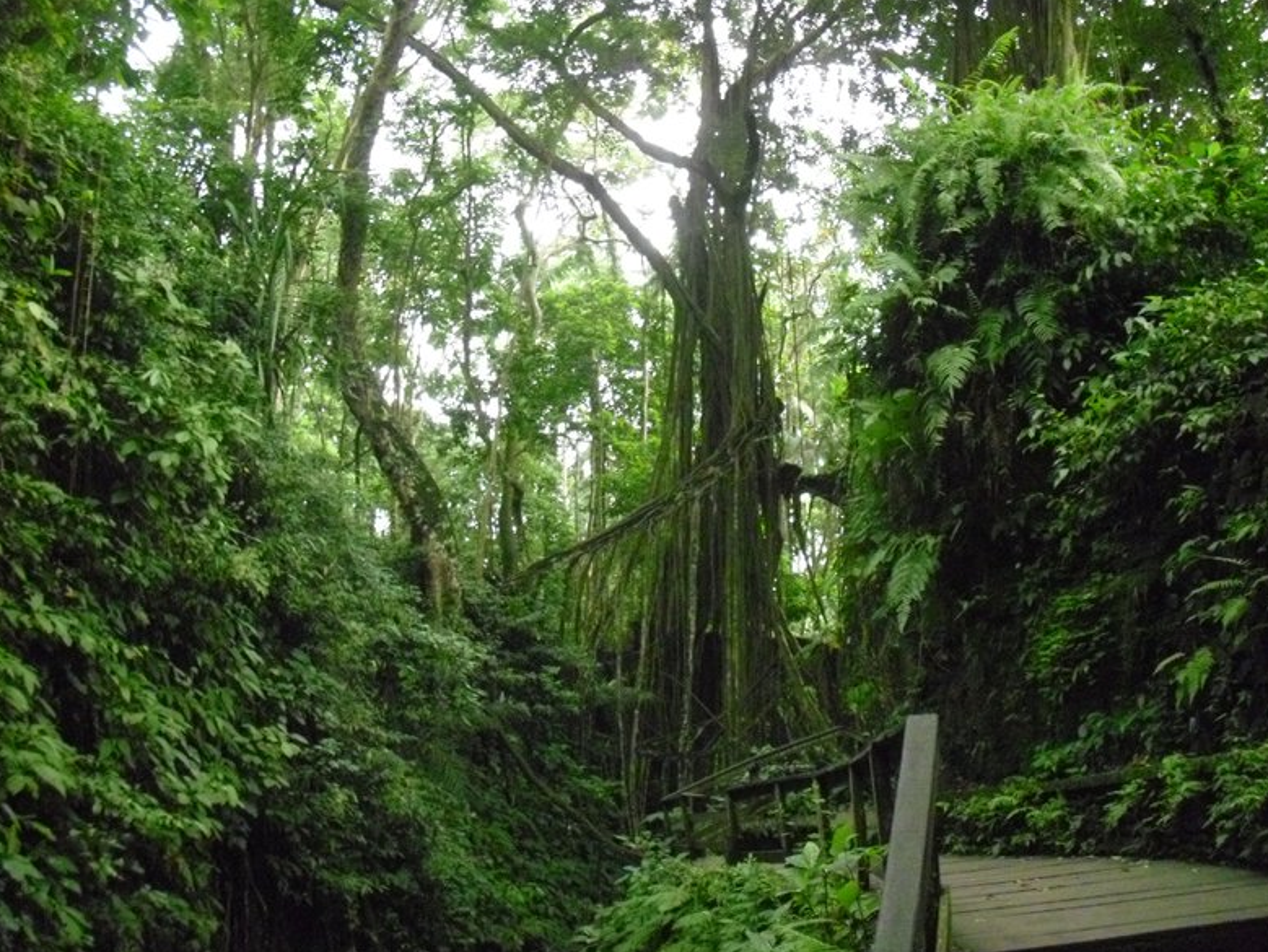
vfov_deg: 36.8
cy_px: 483
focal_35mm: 39
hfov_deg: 47.8
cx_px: 640
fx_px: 1429
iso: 800
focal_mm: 6.2
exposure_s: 1/50
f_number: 2.8
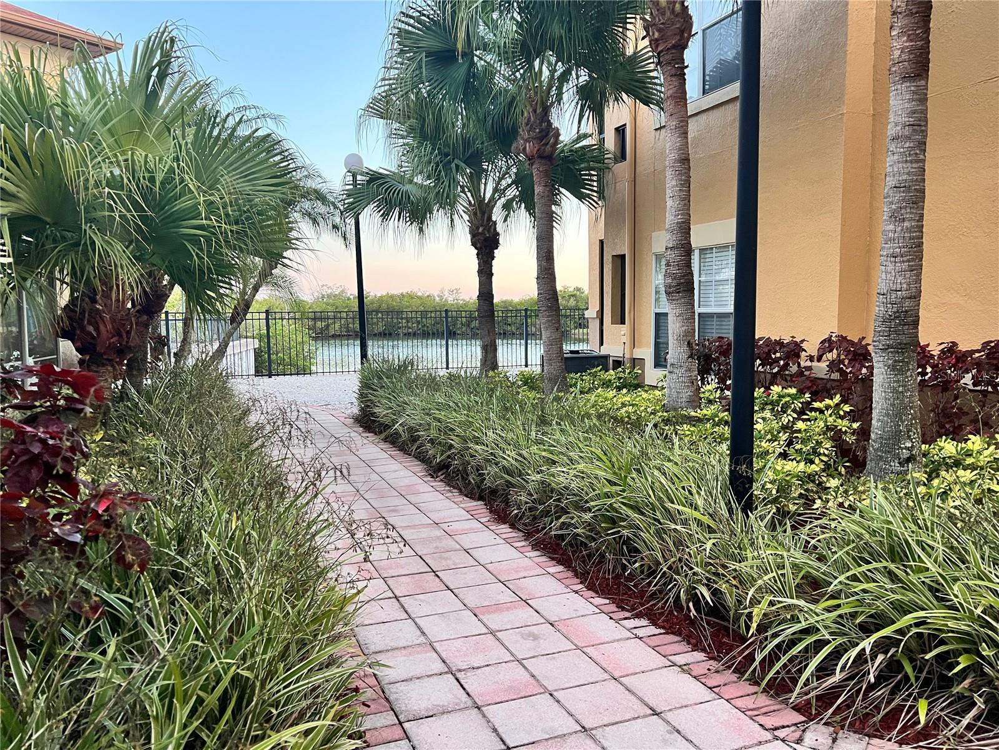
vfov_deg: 53.1
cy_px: 375
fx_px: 750
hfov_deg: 67.3
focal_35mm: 26
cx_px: 500
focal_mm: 5.7
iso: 200
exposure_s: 1/60
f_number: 1.5
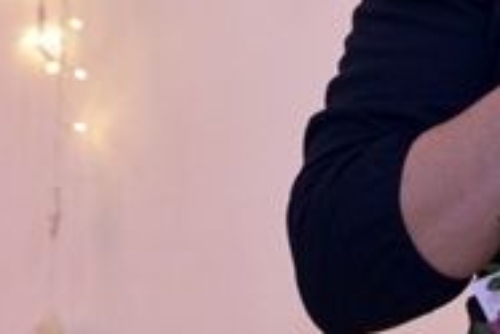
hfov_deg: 5.7
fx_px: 5018
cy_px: -59
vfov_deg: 3.8
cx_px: 37
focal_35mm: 361
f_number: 5
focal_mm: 50
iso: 900
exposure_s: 1/60
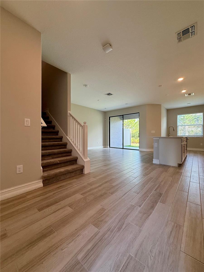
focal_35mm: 14
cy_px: 136
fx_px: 110
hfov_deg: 85.7
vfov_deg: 102.1
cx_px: 102
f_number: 2.2
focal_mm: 2.22
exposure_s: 1/120
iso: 125
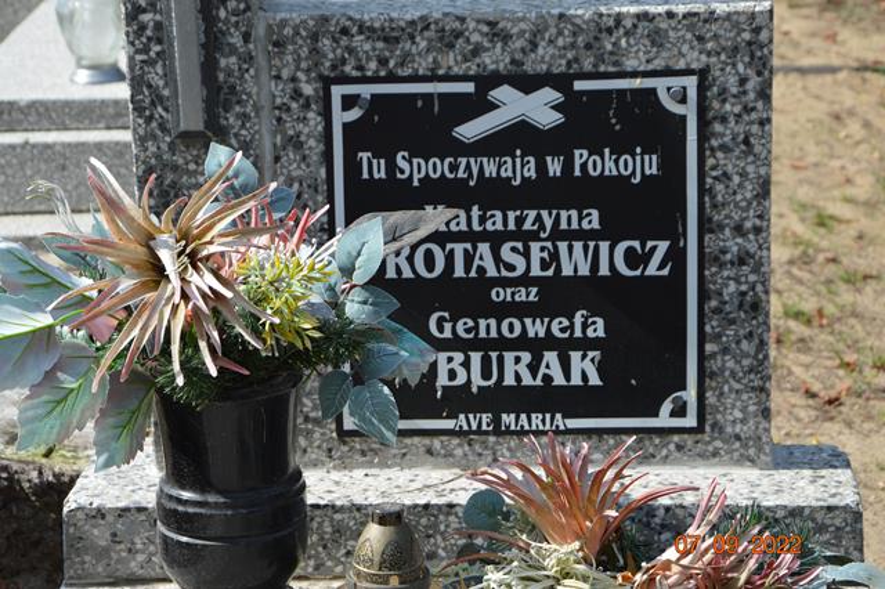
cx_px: 442
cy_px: 294
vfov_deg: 12.2
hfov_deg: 18.2
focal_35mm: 112
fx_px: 2764
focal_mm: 75
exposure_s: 1/200
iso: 100
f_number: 7.1
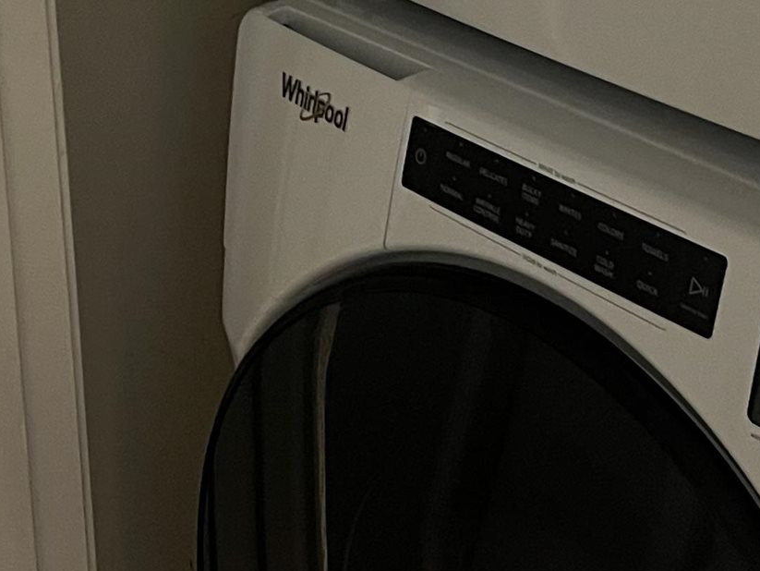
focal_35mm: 97
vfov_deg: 15.0
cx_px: 315
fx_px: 2131
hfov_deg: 20.2
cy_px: 30
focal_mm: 5.7
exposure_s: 1/30
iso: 500
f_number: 1.5
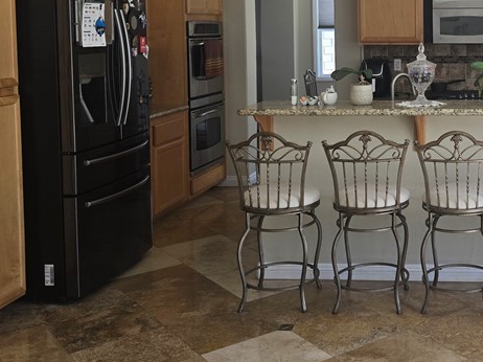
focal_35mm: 51
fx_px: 711
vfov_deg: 28.0
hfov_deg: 34.8
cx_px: 458
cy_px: 74
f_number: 1.7
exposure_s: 1/180
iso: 50
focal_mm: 6.3
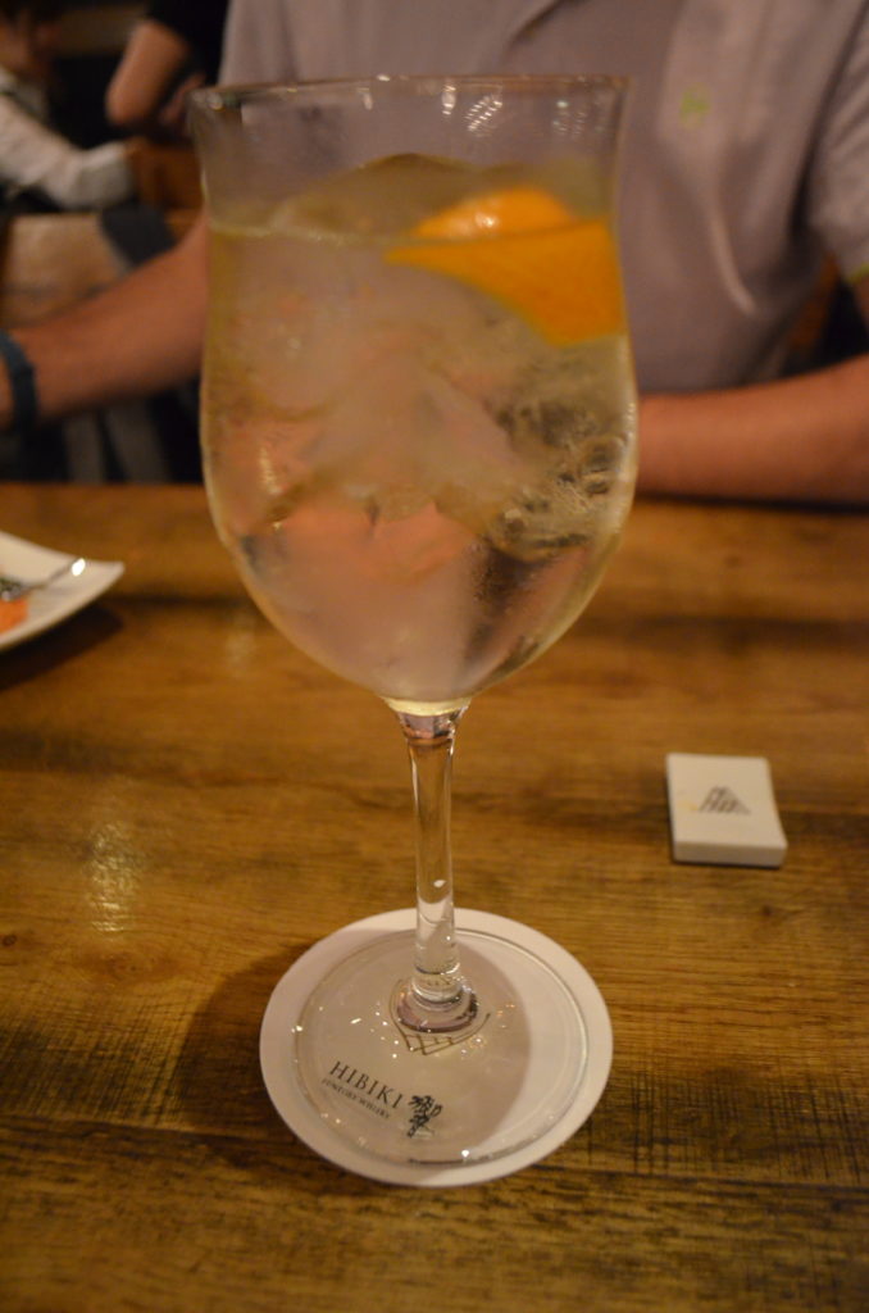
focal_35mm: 30
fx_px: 1091
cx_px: 434
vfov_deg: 62.0
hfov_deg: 43.4
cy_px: 656
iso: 3200
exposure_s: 1/20
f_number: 3.8
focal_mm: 20
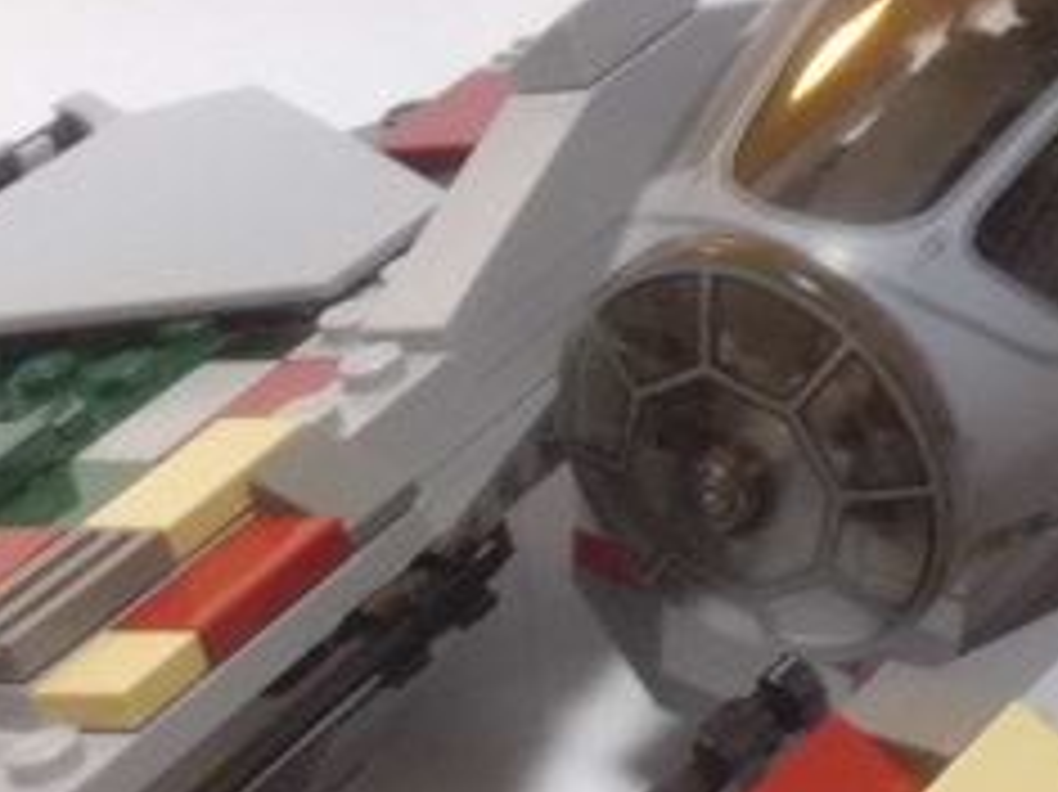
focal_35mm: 128
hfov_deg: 15.4
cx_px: 662
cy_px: 662
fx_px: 3910
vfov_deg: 11.5
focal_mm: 8.3
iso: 400
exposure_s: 1/10
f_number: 3.4
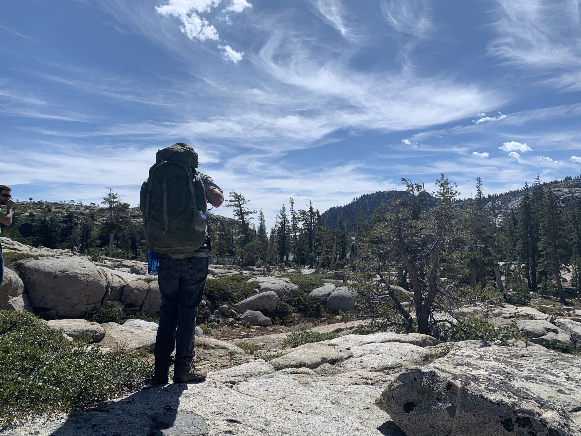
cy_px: 218
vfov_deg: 53.1
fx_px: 436
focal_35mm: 26
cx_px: 290
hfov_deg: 67.3
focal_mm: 4.25
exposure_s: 1/4464
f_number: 1.8
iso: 25
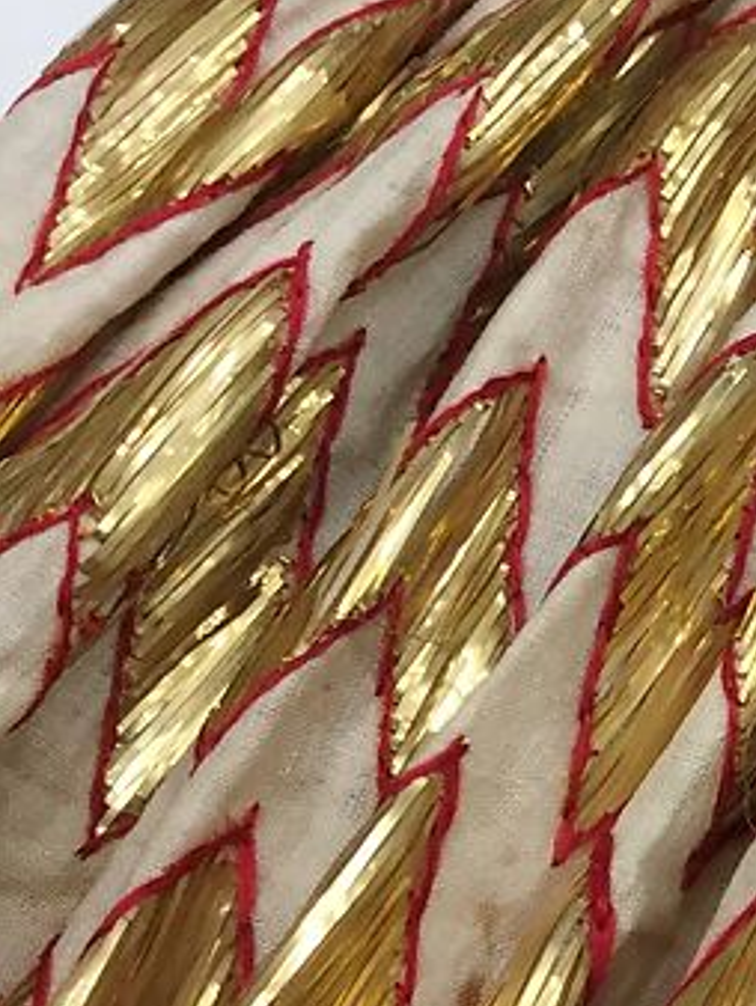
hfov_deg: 12.4
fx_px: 3199
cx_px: 1336
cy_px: 768
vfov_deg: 17.8
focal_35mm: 110
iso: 25
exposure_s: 1/40
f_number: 2.4
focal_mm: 3.3
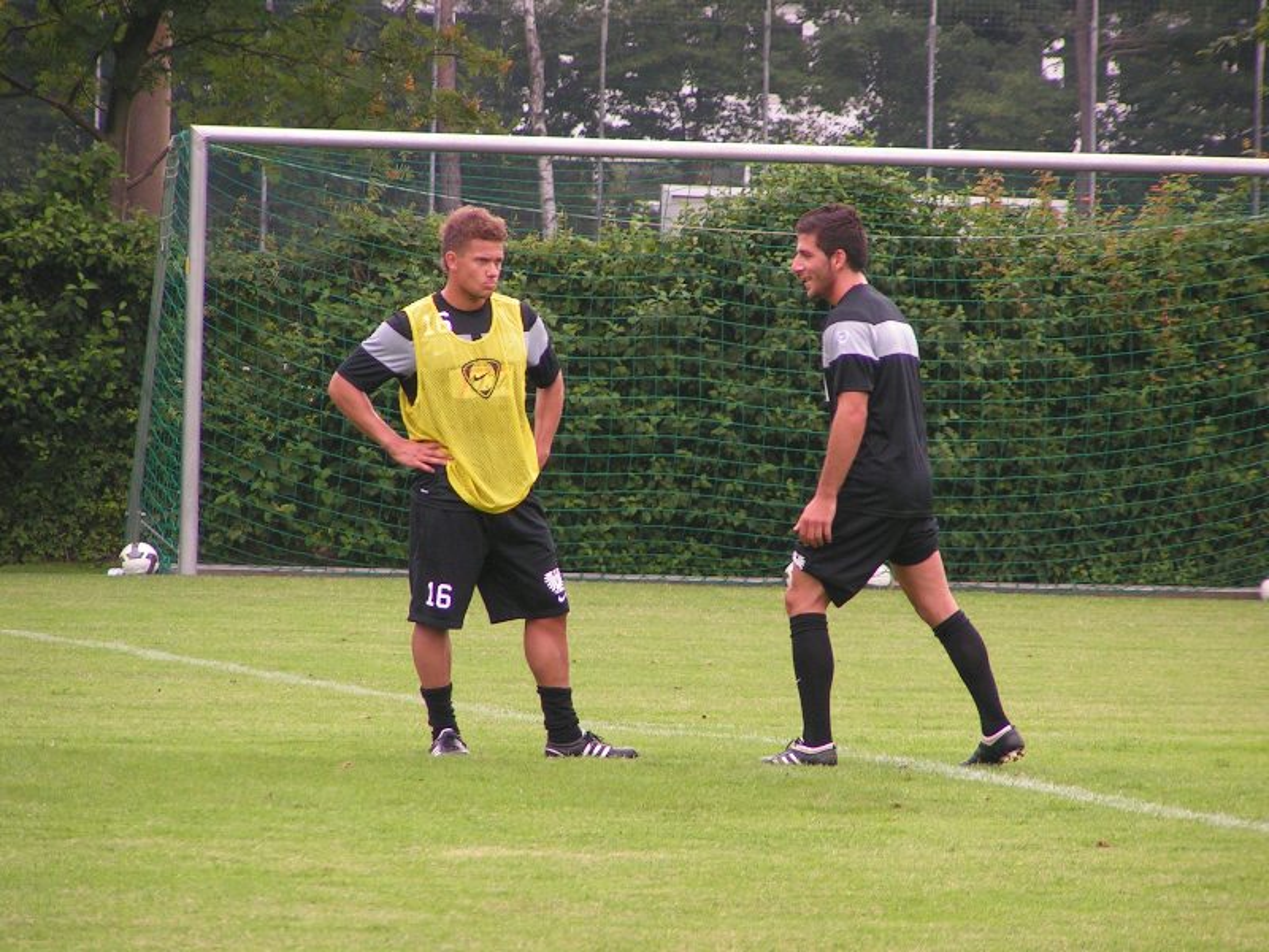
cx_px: 634
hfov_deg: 5.6
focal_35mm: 355
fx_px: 13014
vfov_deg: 4.2
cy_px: 476
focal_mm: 54.2
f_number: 3.5
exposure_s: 1/400
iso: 100
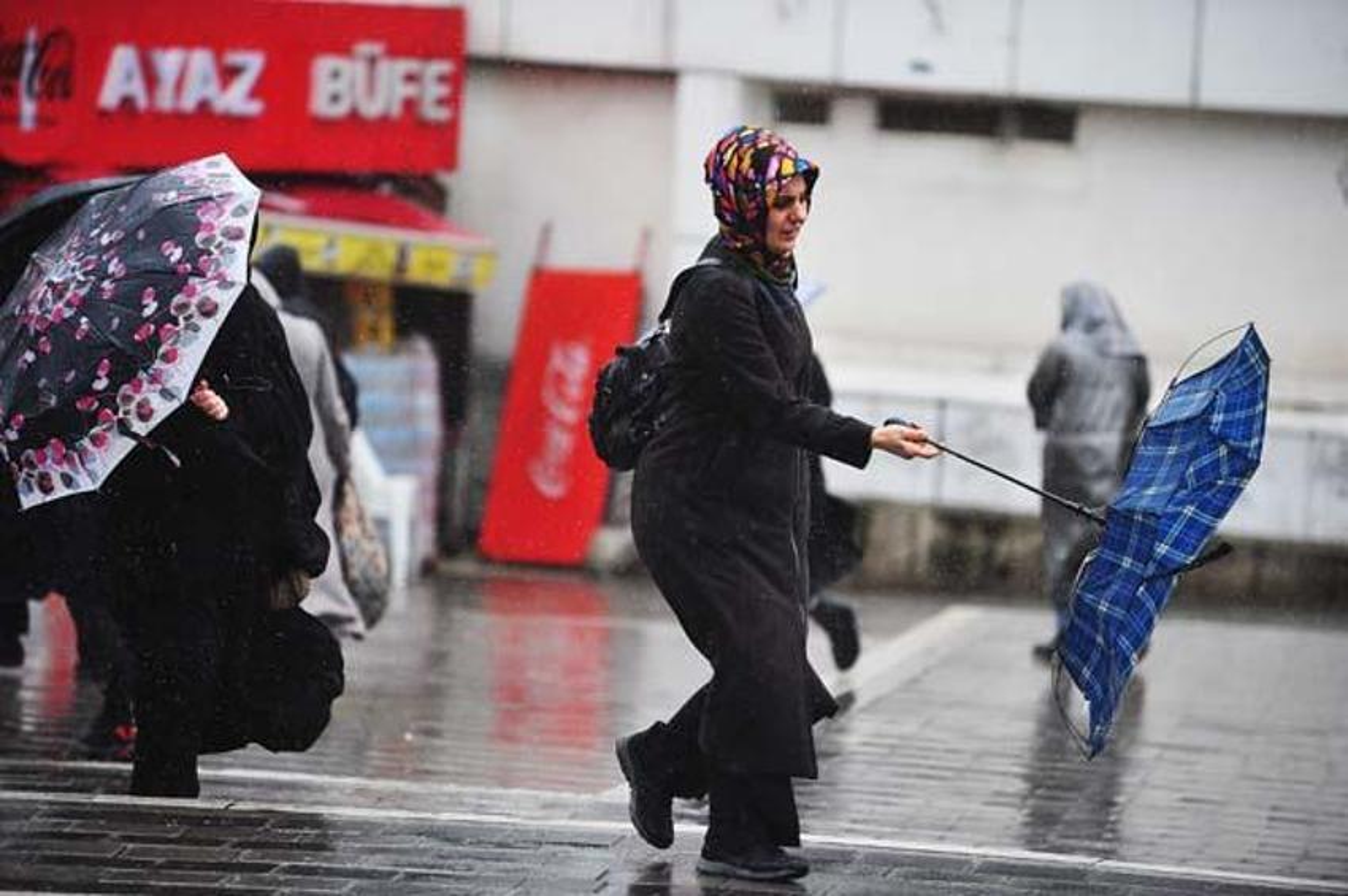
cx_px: 674
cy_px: 448
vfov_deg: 6.9
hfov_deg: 10.3
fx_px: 7482
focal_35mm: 200
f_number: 4
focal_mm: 200
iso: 1250
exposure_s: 1/1600
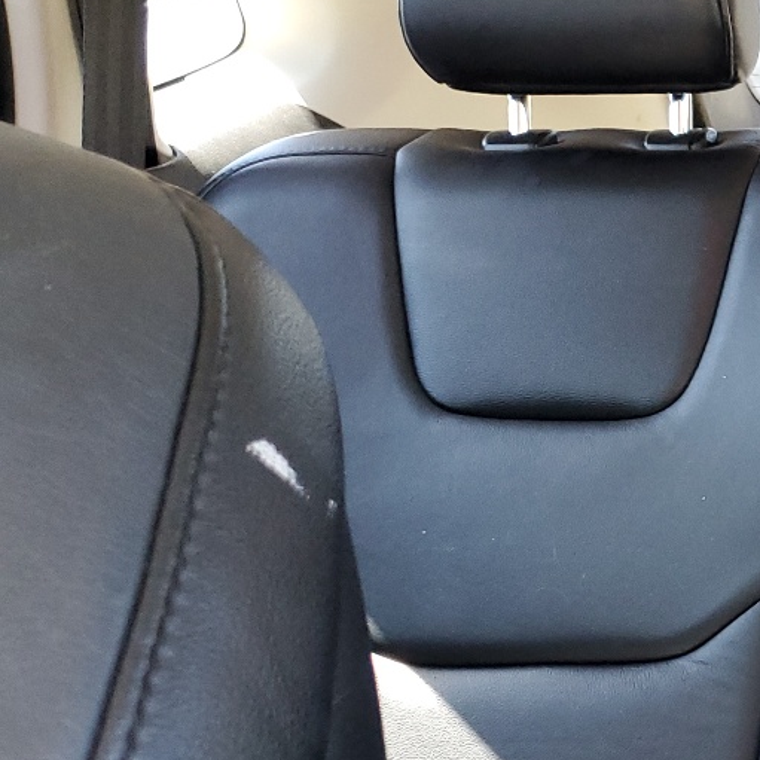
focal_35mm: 72
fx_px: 1788
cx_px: 1166
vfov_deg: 23.9
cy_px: 519
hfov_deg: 20.3
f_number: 1.5
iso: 125
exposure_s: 1/60.2
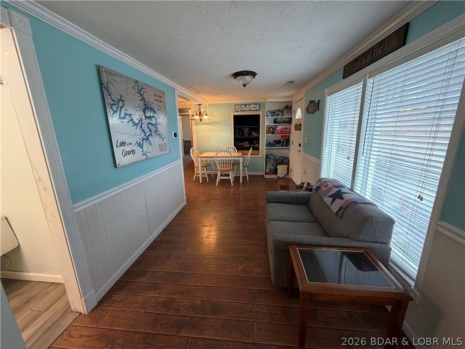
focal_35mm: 14
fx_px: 188
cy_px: 174
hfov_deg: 102.1
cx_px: 232
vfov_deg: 85.7
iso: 250
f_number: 2.2
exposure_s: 1/120
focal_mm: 2.22
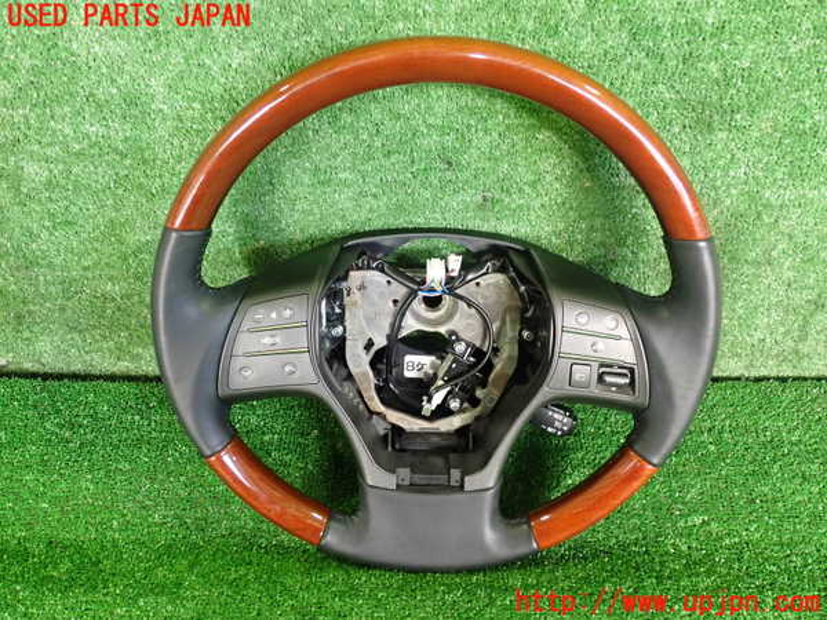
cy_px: 310
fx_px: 717
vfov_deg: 46.8
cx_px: 414
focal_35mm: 30
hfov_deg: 60.0
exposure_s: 1/30
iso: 640
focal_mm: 5.4
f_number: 2.3
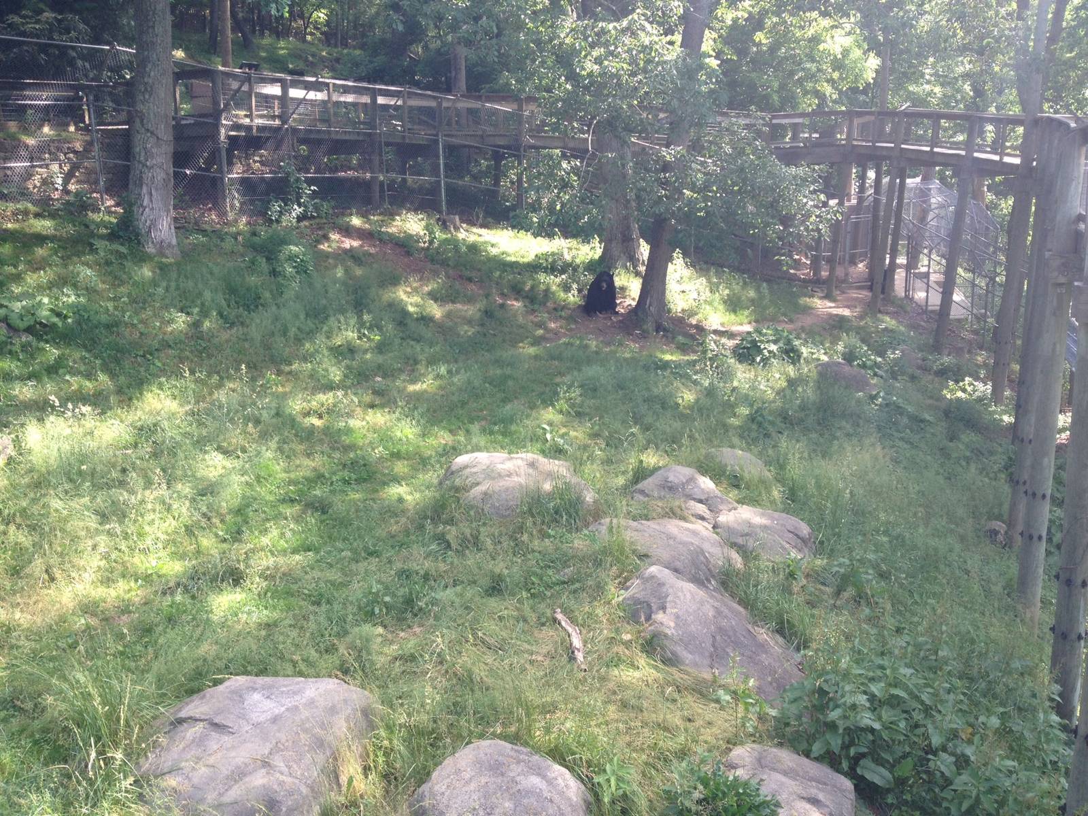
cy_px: 408
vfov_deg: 40.7
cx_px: 544
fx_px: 1100
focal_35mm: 35
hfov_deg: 52.6
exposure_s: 1/178
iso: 50
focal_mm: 4.28
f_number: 2.4
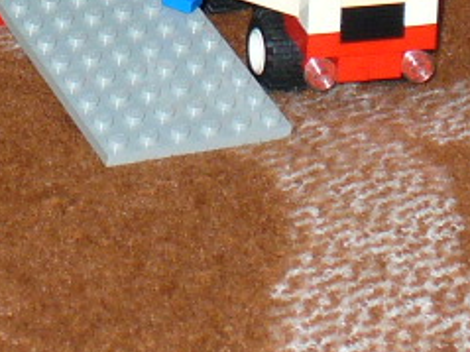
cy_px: -297
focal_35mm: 257
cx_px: -18
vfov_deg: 5.7
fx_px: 3488
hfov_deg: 7.7
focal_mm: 7.9
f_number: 3
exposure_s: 1/60
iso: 100
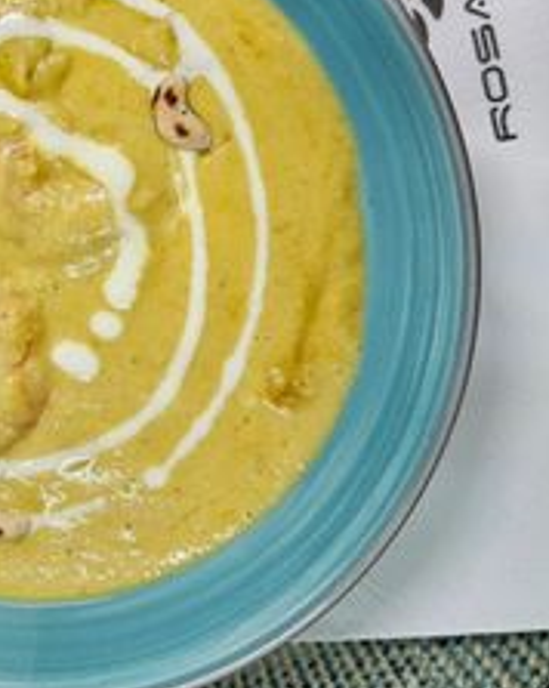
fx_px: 875
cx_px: 86
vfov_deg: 41.0
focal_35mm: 43
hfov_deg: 33.5
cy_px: 130
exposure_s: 1/100
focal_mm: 5.4
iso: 640
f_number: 1.8
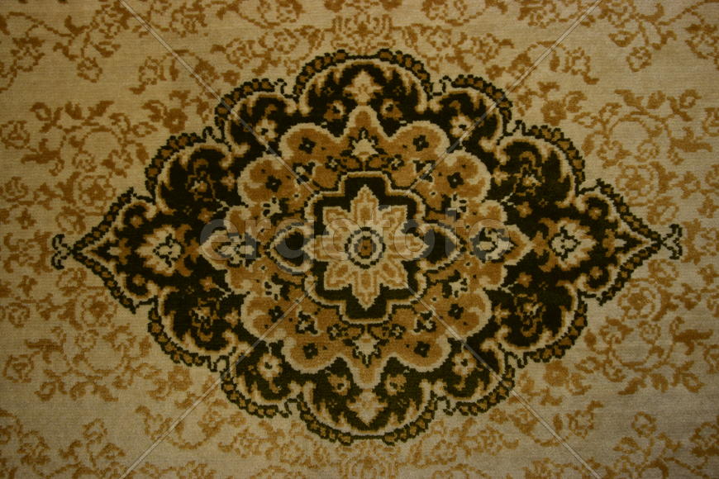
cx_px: 360
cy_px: 240
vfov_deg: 36.9
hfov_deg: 53.1
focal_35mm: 36
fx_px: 719
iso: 100
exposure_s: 1/60
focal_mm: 24
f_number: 10
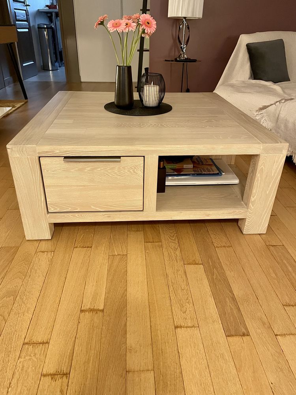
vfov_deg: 67.3
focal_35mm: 26
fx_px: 296
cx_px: 148
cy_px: 198
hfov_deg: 53.1
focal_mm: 4.2
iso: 500
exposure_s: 1/59
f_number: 1.6
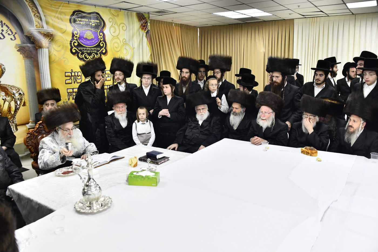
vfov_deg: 46.4
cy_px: 126
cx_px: 189
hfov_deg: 65.5
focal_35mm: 28
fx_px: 294
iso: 1250
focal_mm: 28
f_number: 5.6
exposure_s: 1/250
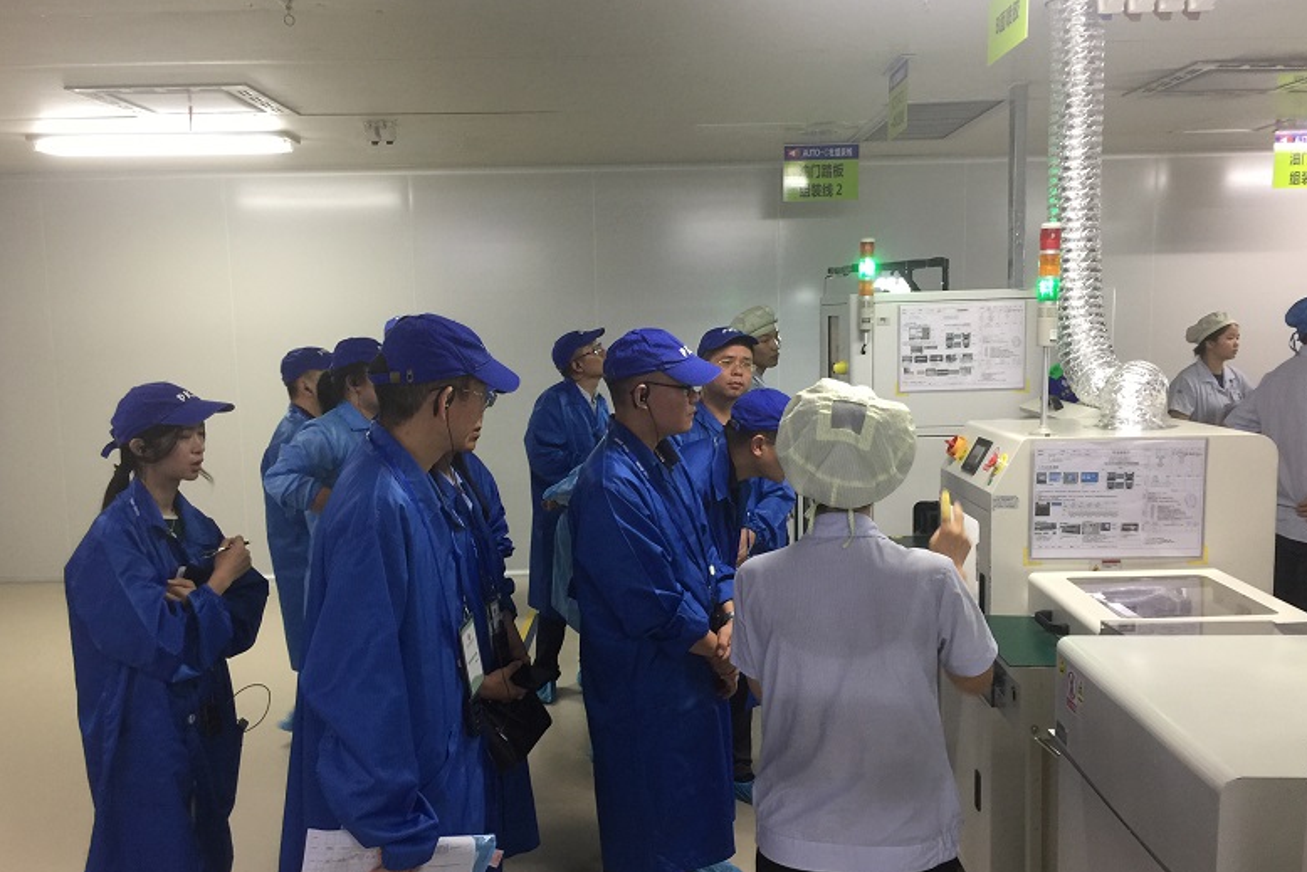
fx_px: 1126
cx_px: 643
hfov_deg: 60.3
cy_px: 460
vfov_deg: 42.3
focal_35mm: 31
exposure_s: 1/17
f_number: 2.2
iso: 64
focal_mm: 4.15
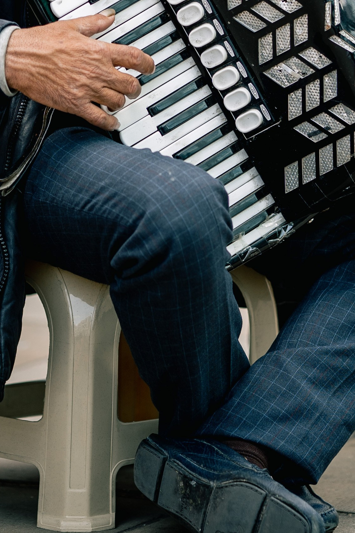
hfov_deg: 4.7
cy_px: -32
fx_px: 4320
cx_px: 200
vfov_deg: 7.0
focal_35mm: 292
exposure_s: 1/500
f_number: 1.4
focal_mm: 85
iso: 100
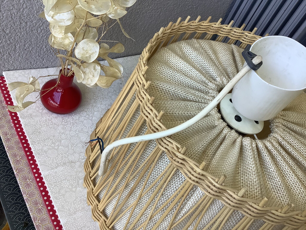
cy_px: 115
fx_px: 274
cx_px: 153
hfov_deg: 58.4
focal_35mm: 31
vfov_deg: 45.4
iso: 80
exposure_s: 1/120
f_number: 2.4
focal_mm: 3.3
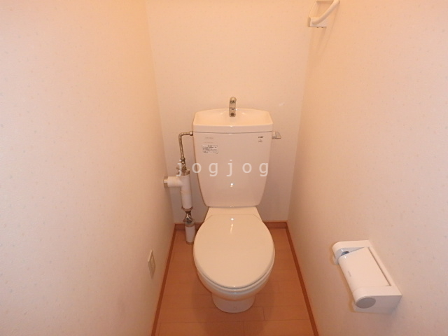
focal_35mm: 21
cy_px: 168
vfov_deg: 63.4
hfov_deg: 79.0
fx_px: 272
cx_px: 224
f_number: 3.5
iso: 400
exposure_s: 1/30
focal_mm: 3.7
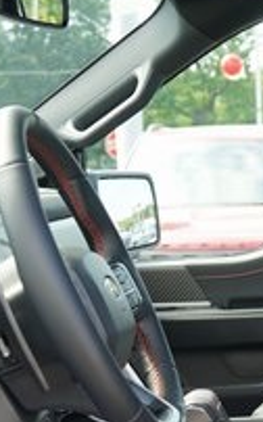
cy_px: 381
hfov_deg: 12.6
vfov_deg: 20.4
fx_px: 1148
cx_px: 342
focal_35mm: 100
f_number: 5
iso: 100
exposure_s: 1/80
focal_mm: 31
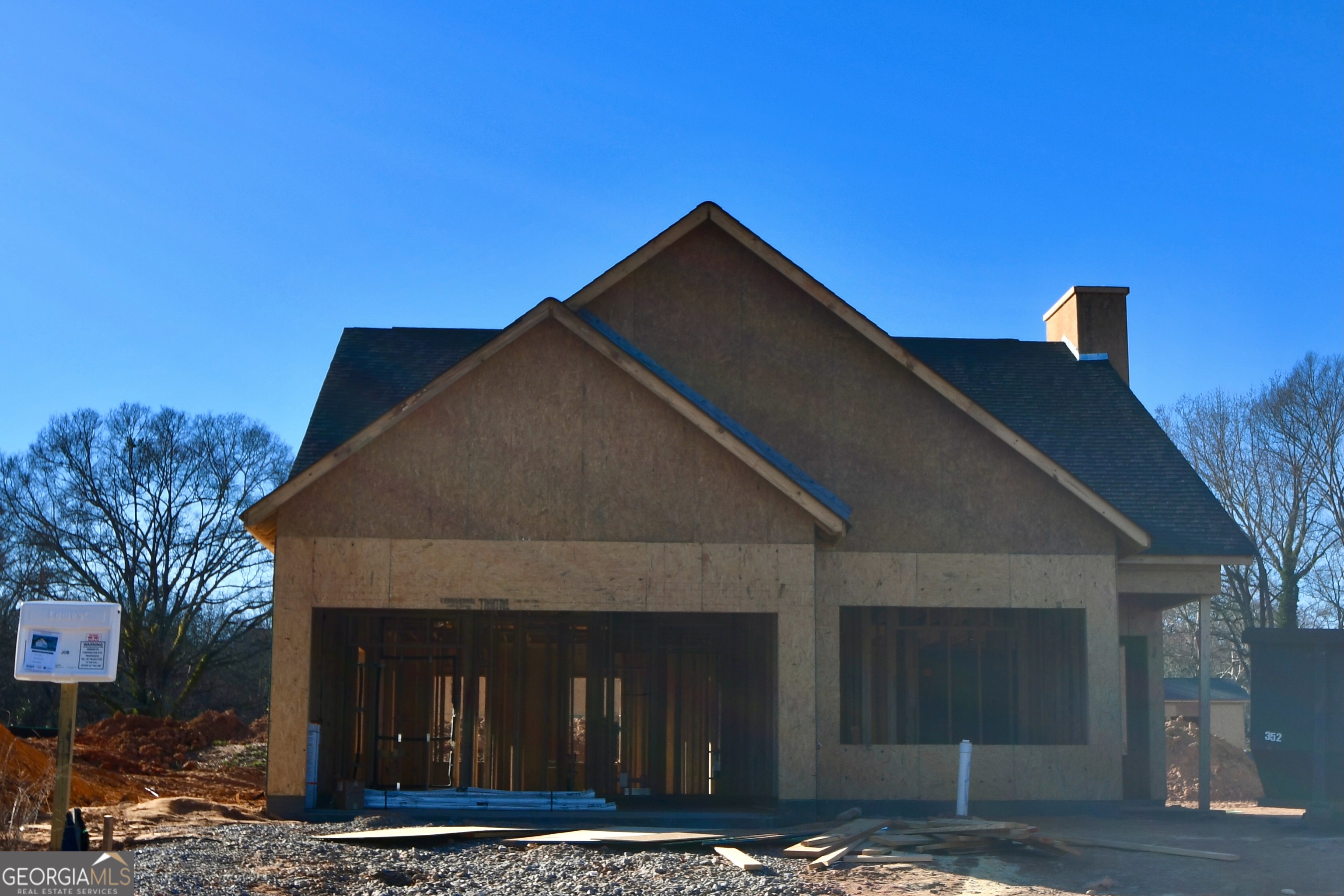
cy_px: 448
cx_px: 672
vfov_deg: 36.9
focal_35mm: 36
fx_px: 1344
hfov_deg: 53.1
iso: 100
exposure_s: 1/250
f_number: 8
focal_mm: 24
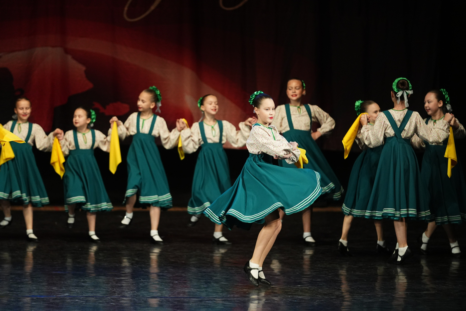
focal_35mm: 200
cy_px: 156
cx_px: 233
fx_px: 2589
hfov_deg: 10.3
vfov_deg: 6.9
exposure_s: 1/400
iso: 3200
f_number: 2.8
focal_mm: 200
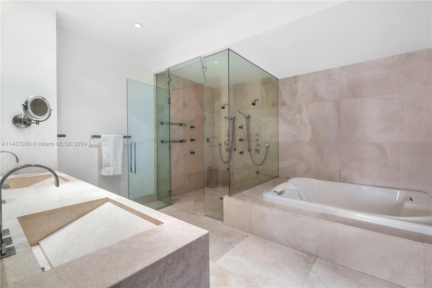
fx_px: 192
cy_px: 144
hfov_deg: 96.7
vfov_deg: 73.7
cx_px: 216
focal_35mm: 16
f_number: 18
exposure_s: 1/2
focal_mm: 16
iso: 100
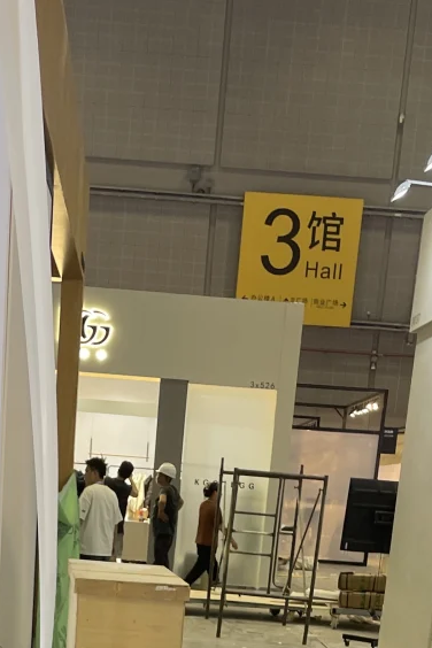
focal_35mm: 69
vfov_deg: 25.5
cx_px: 141
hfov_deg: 19.7
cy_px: 826
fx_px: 1242
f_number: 1.6
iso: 125
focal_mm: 4.2
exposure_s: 1/100
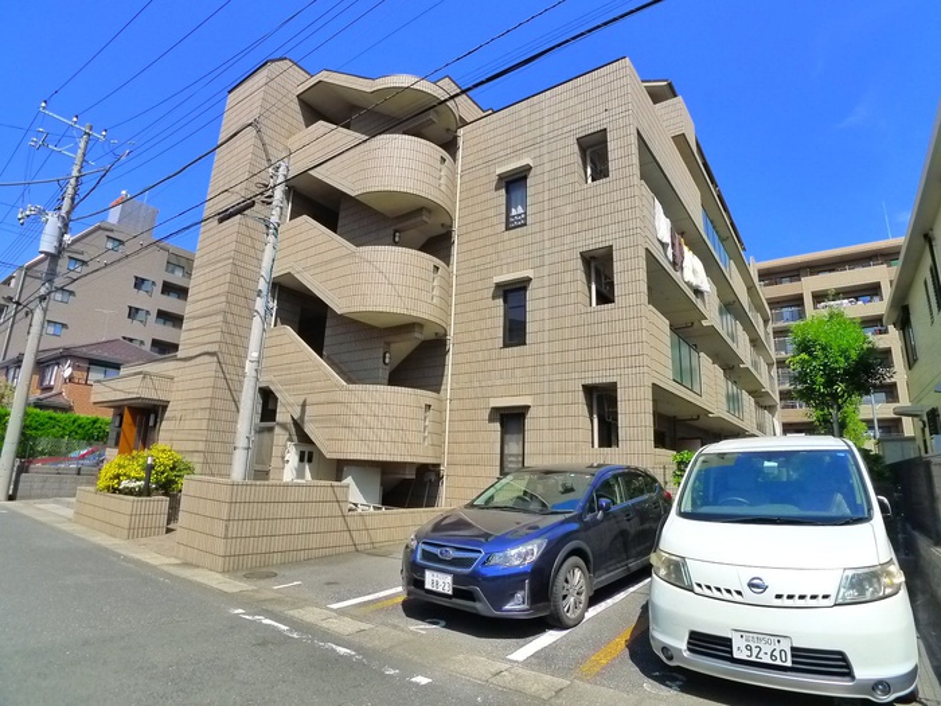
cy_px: 353
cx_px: 470
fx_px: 652
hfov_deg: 71.6
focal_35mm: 24
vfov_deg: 56.8
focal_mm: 5.1
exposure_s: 1/800
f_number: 4.5
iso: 400
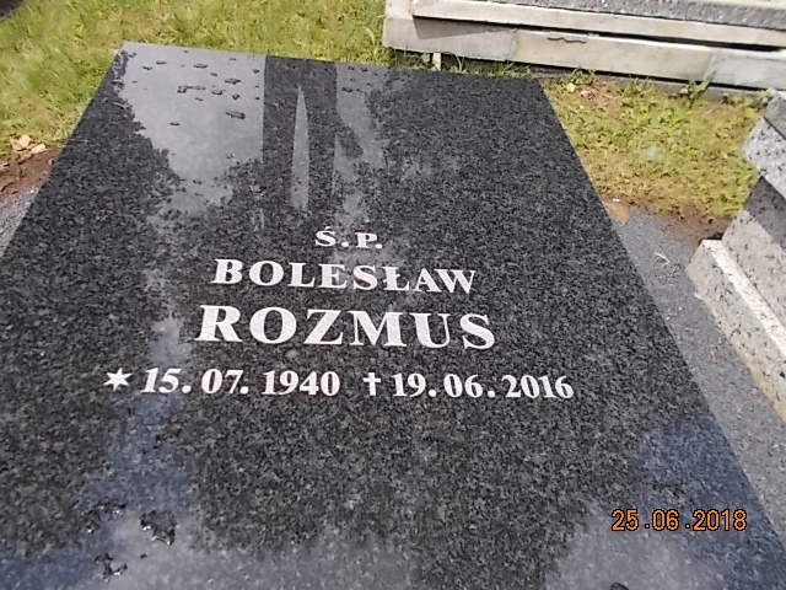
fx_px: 590
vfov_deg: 53.1
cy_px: 295
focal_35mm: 26
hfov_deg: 67.3
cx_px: 393
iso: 80
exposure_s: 1/100
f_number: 8
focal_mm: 4.6
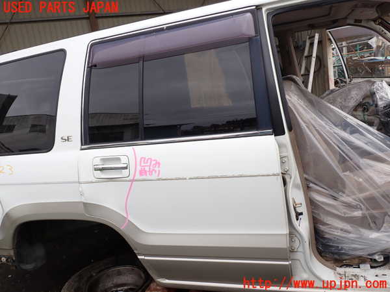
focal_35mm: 30
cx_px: 195
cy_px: 146
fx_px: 338
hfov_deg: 60.0
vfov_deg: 46.8
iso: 100
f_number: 3.2
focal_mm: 5.4
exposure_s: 1/200
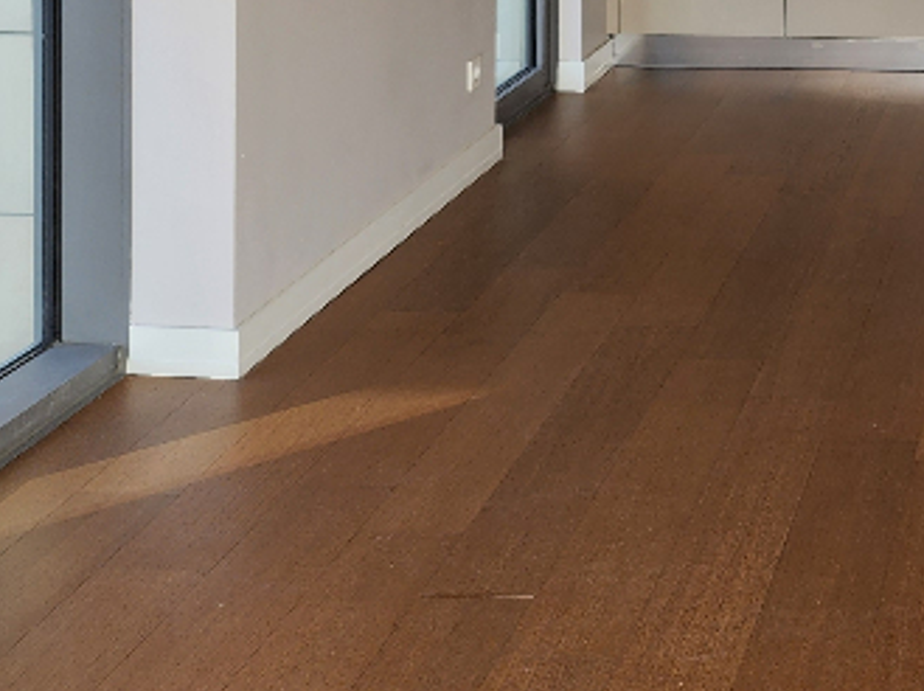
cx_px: 1062
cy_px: -258
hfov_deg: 25.4
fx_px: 1866
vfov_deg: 19.1
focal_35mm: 70
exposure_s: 1/180
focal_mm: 6.4
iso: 40
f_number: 1.8
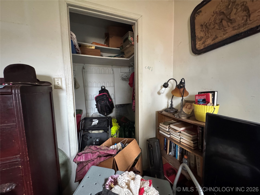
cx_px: 130
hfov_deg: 102.1
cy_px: 98
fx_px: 105
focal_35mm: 14
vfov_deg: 85.7
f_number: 2.2
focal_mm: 2.22
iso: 1250
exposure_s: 1/60
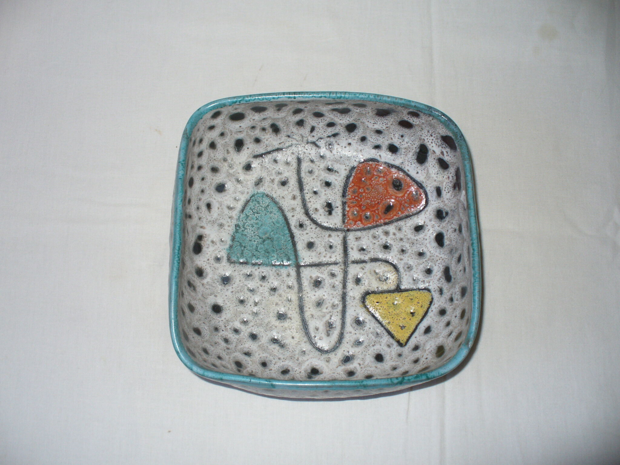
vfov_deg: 38.7
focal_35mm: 37
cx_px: 310
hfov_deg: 50.1
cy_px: 232
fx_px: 663
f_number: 2.8
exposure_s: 1/30
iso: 100
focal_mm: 6.1
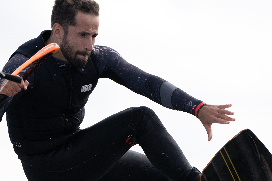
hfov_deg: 2.6
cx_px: 184
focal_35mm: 791
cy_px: 142
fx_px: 5976
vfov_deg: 1.7
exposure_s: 1/2000
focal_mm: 400
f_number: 4
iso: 320
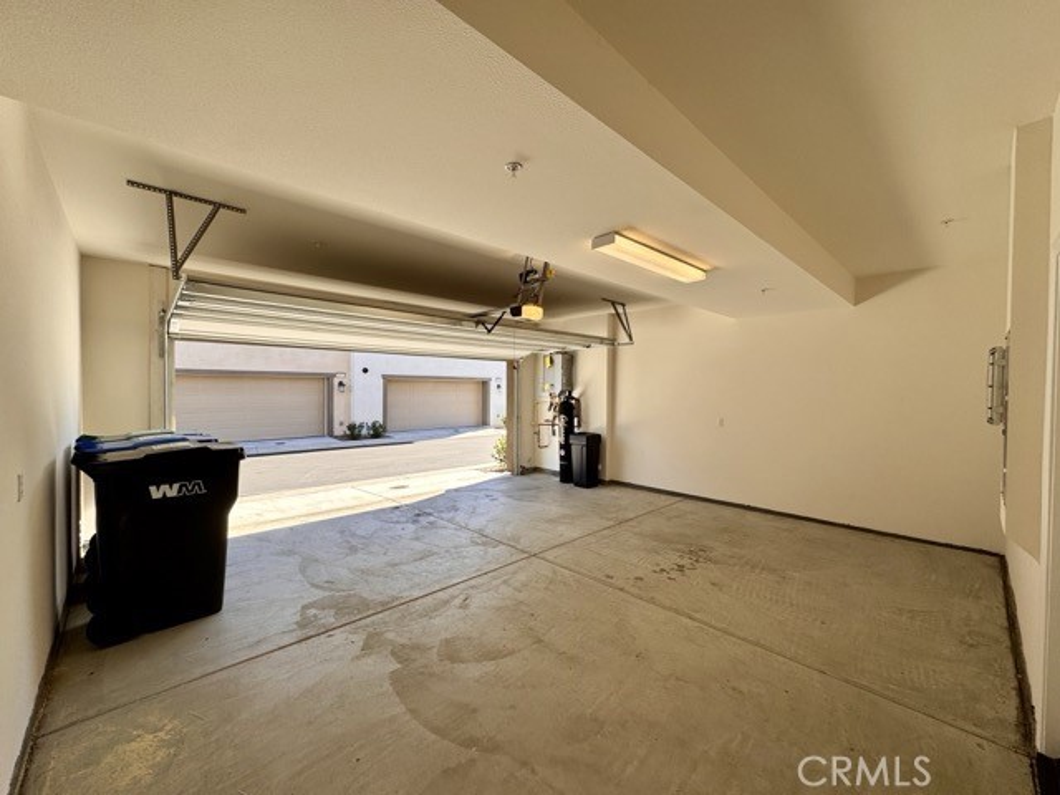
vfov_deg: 85.7
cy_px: 398
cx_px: 530
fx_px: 429
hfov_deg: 102.1
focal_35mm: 14
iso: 40
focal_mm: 2.22
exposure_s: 1/332
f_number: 2.2
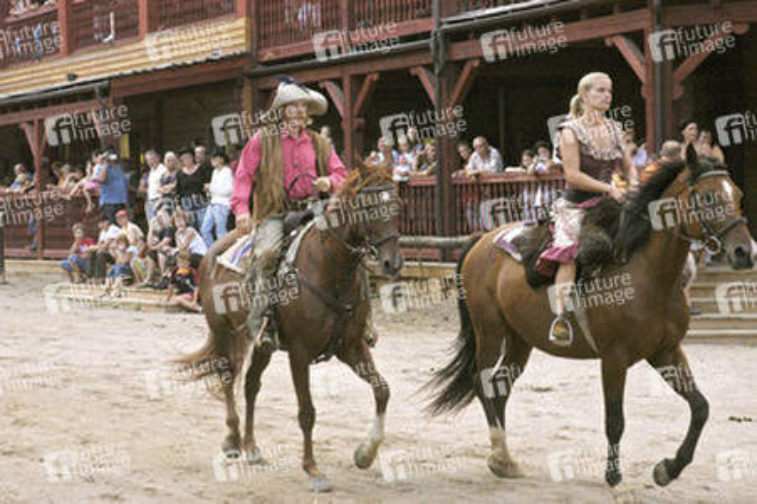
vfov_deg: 14.7
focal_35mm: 93
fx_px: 1954
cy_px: 252
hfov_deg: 21.9
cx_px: 378
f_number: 9
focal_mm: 62
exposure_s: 1/250
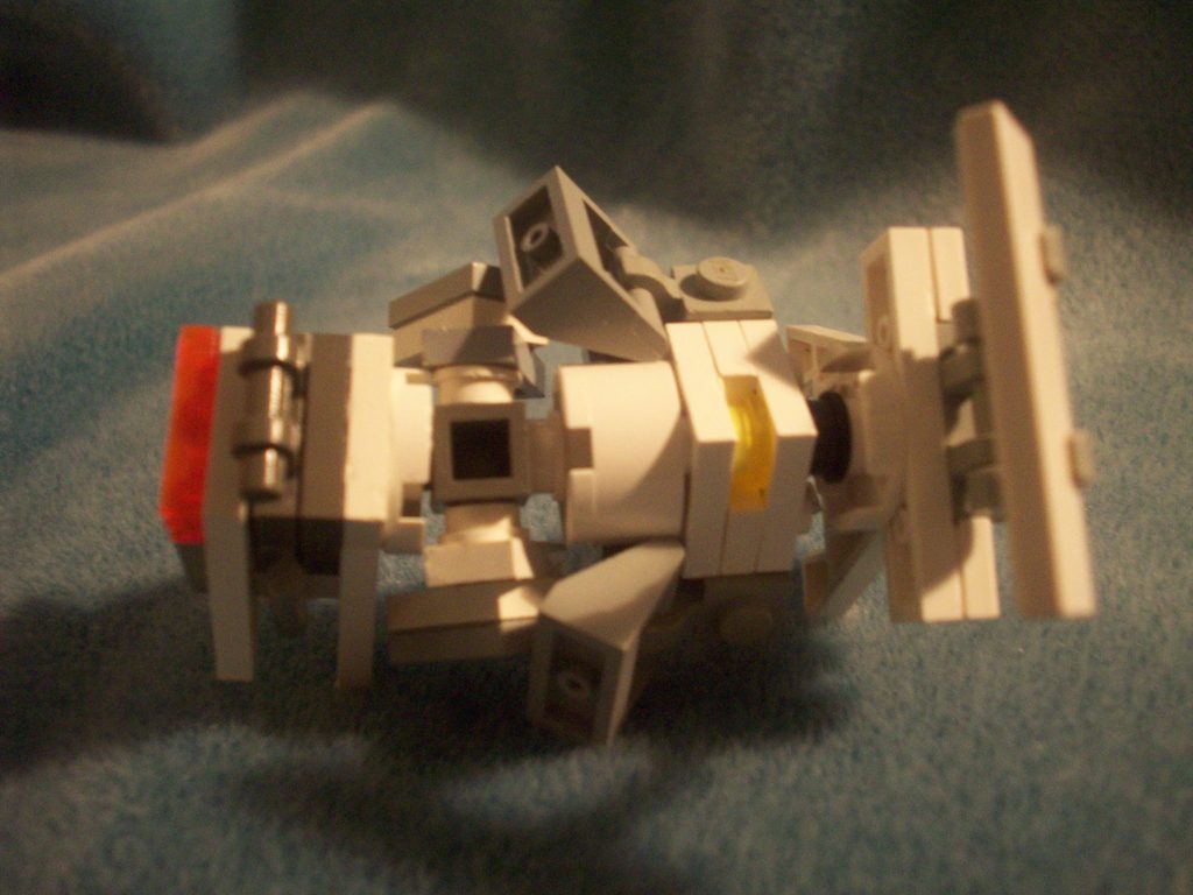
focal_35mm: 37
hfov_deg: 50.1
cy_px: 448
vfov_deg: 38.7
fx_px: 1275
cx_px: 596
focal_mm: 6.2
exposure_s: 1/8
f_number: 2.8
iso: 200
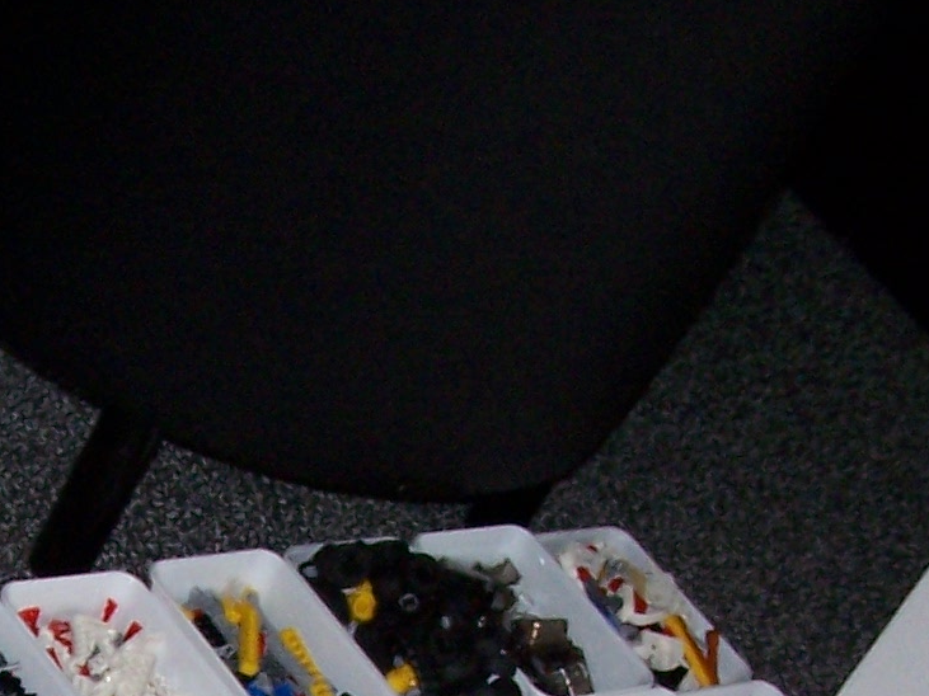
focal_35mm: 134
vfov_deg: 10.5
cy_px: 1160
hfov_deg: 14.6
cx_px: 125
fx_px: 3596
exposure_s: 1/60
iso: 140
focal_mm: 6.3
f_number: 2.8
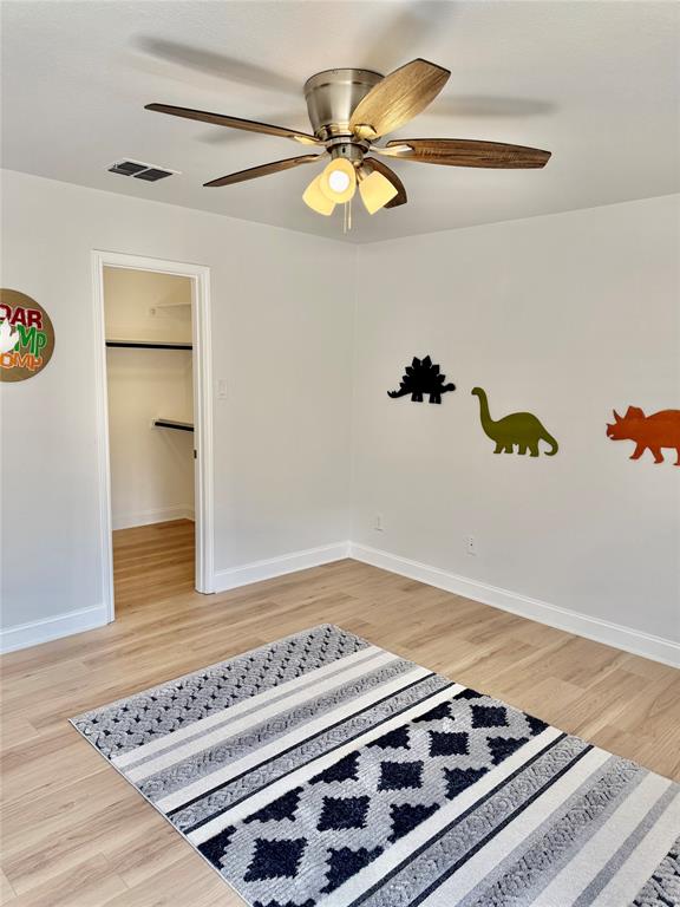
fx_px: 629
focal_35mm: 24
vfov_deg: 71.6
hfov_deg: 56.8
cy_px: 454
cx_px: 340
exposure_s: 1/376
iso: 100
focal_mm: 6.76
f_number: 1.78
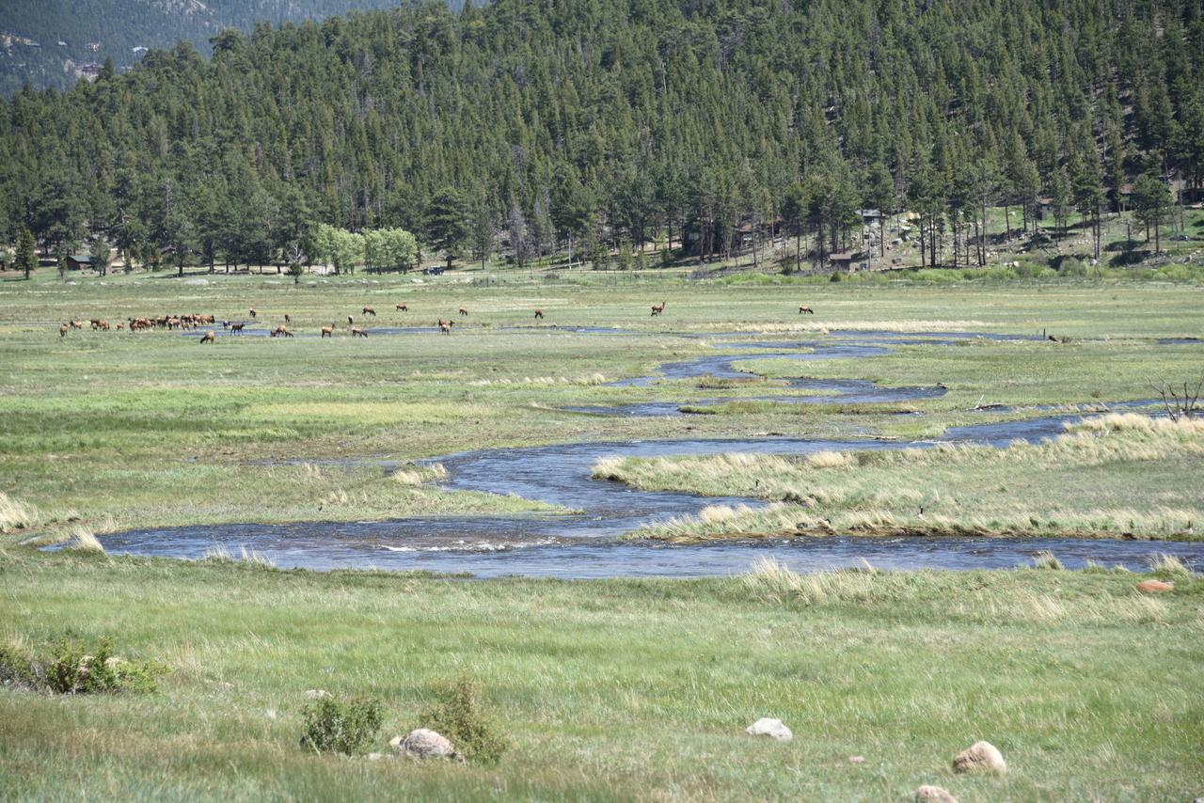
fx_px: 4516
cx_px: 602
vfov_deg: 10.2
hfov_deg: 15.2
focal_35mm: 135
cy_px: 402
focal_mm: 135
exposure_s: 1/320
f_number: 5.6
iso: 100
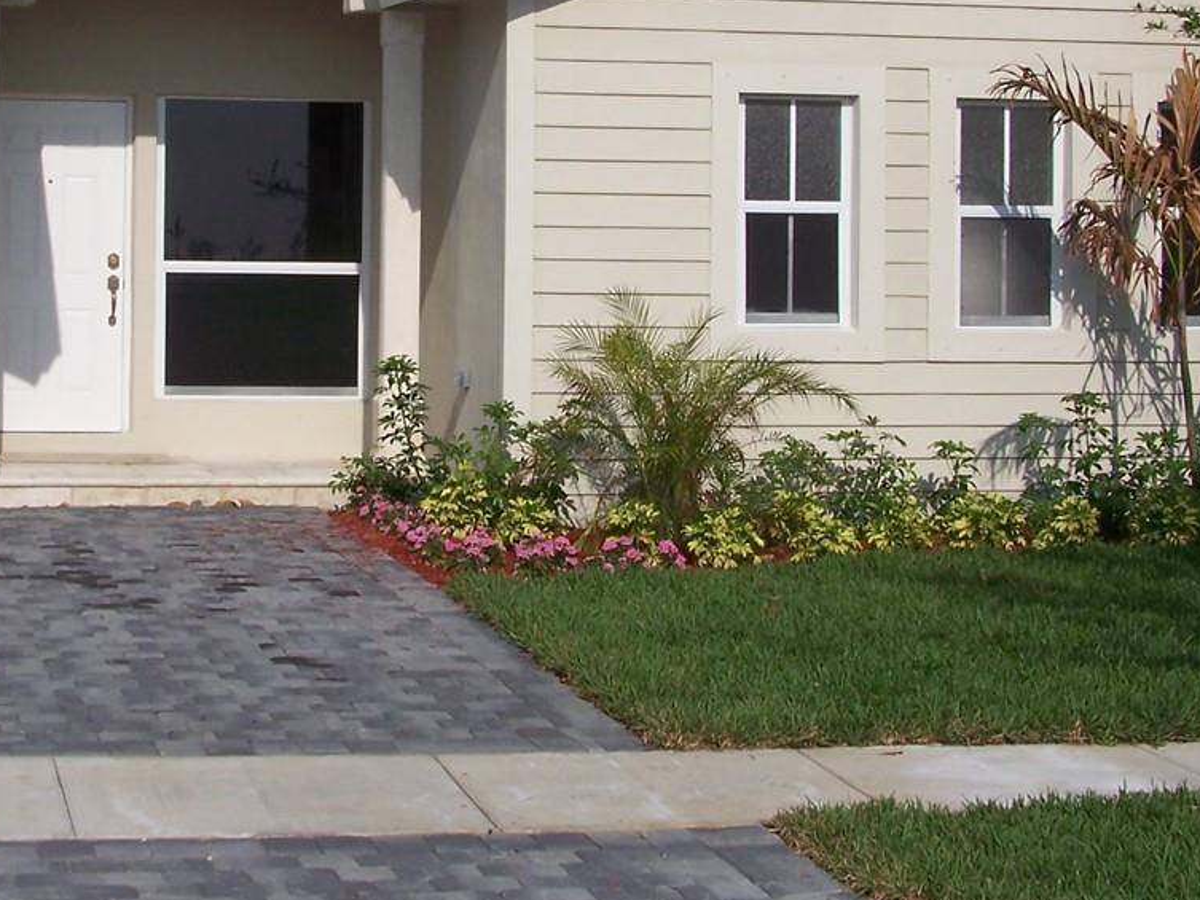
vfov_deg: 17.2
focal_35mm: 85
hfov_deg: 22.9
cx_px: 365
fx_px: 2947
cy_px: 185
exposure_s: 1/800
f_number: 5.6
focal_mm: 6.7
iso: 64
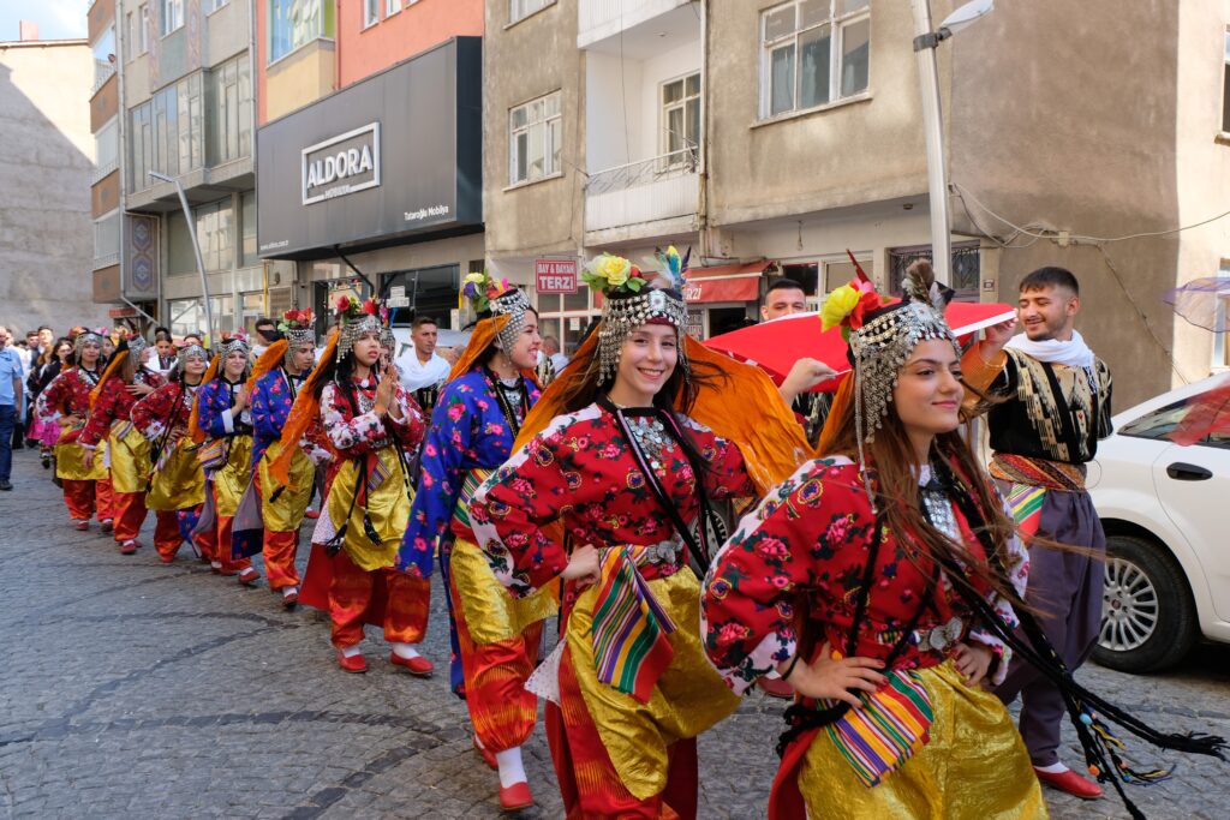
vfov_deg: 43.6
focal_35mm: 30
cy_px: 410
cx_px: 615
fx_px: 1025
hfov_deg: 61.9
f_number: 8
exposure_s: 1/180
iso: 400
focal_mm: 20.1
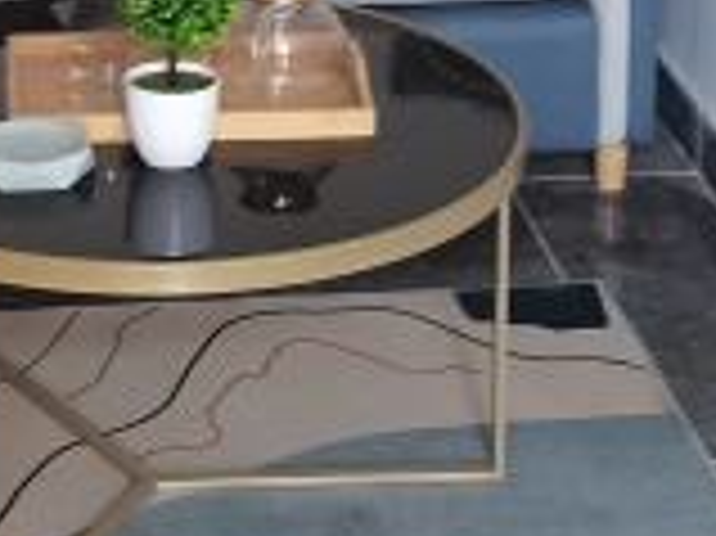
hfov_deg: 15.0
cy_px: -284
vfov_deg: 10.9
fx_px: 2708
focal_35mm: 131
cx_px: 158
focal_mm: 5.58
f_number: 1.8
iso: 320
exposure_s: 1/33.3
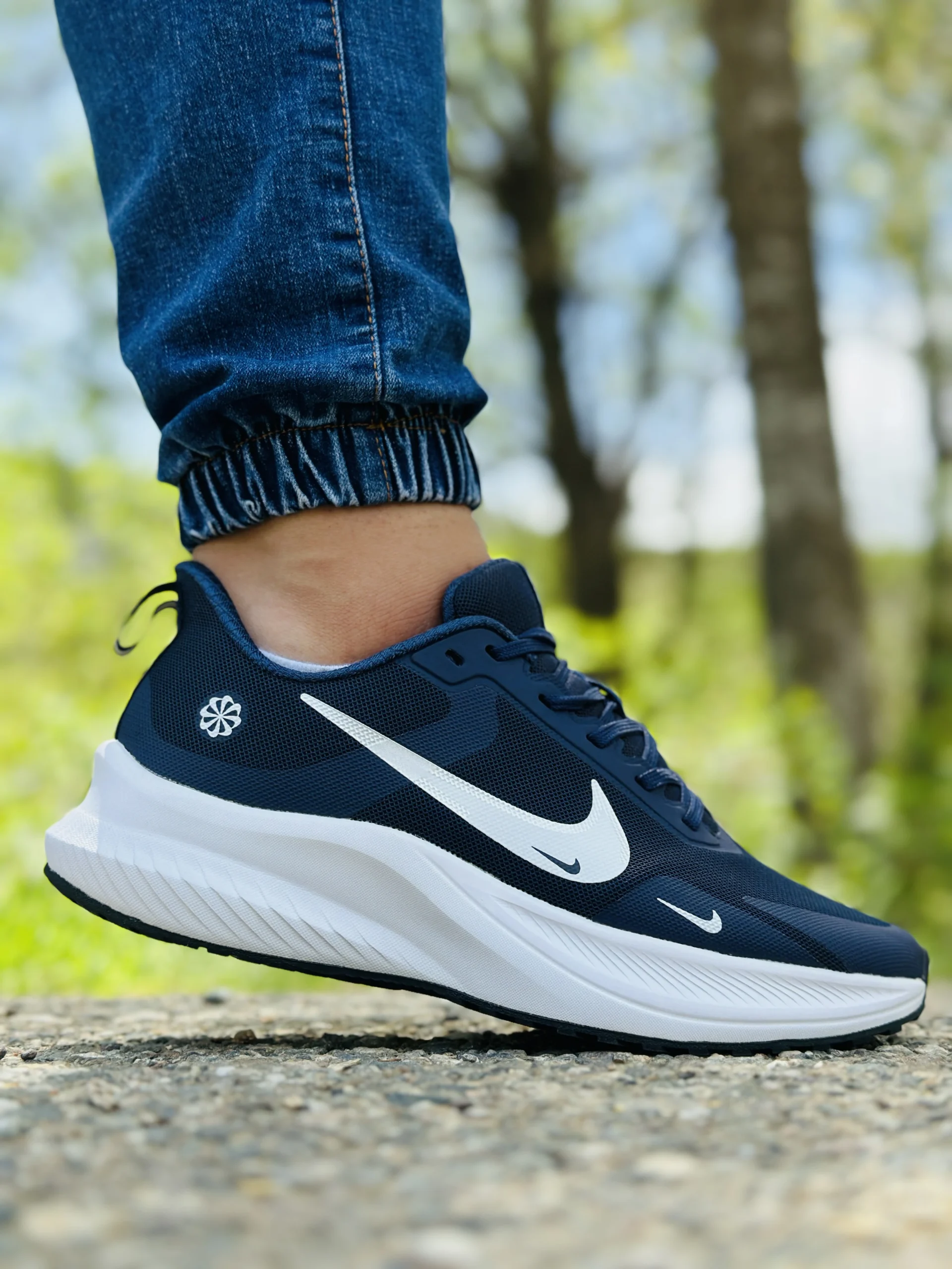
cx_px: 476
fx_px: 1760
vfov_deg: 39.7
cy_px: 634
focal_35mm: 48
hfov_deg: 30.3
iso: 100
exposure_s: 1/1751
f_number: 1.78
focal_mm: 6.86
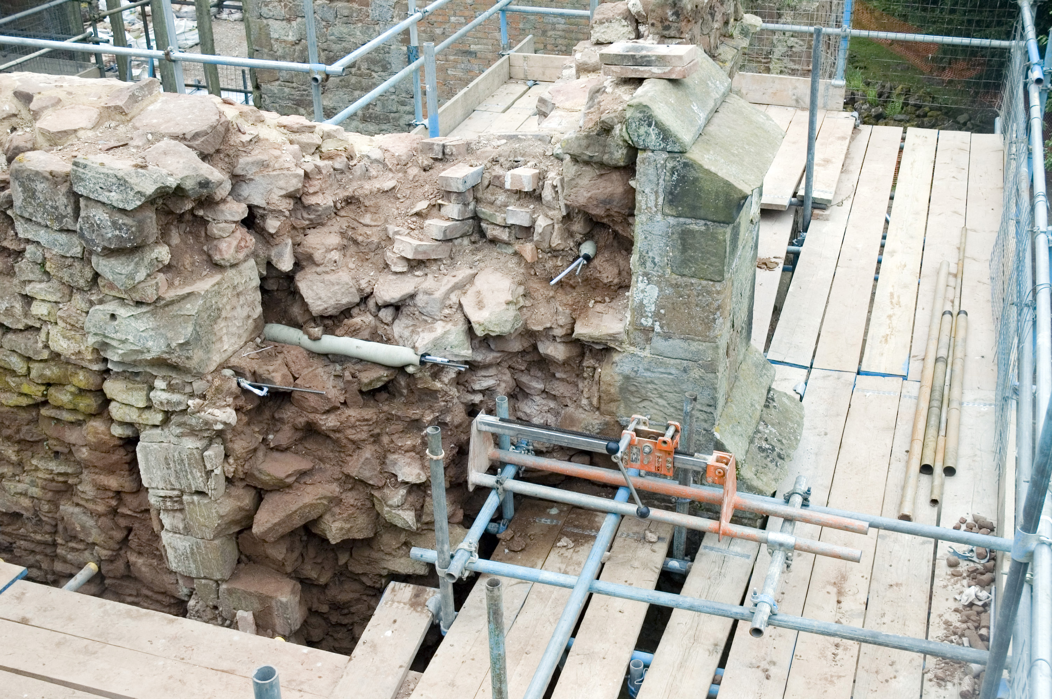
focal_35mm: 44
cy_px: 350
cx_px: 526
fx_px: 1270
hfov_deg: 45.0
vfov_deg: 30.8
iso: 200
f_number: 5.6
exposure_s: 1/125
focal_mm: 29
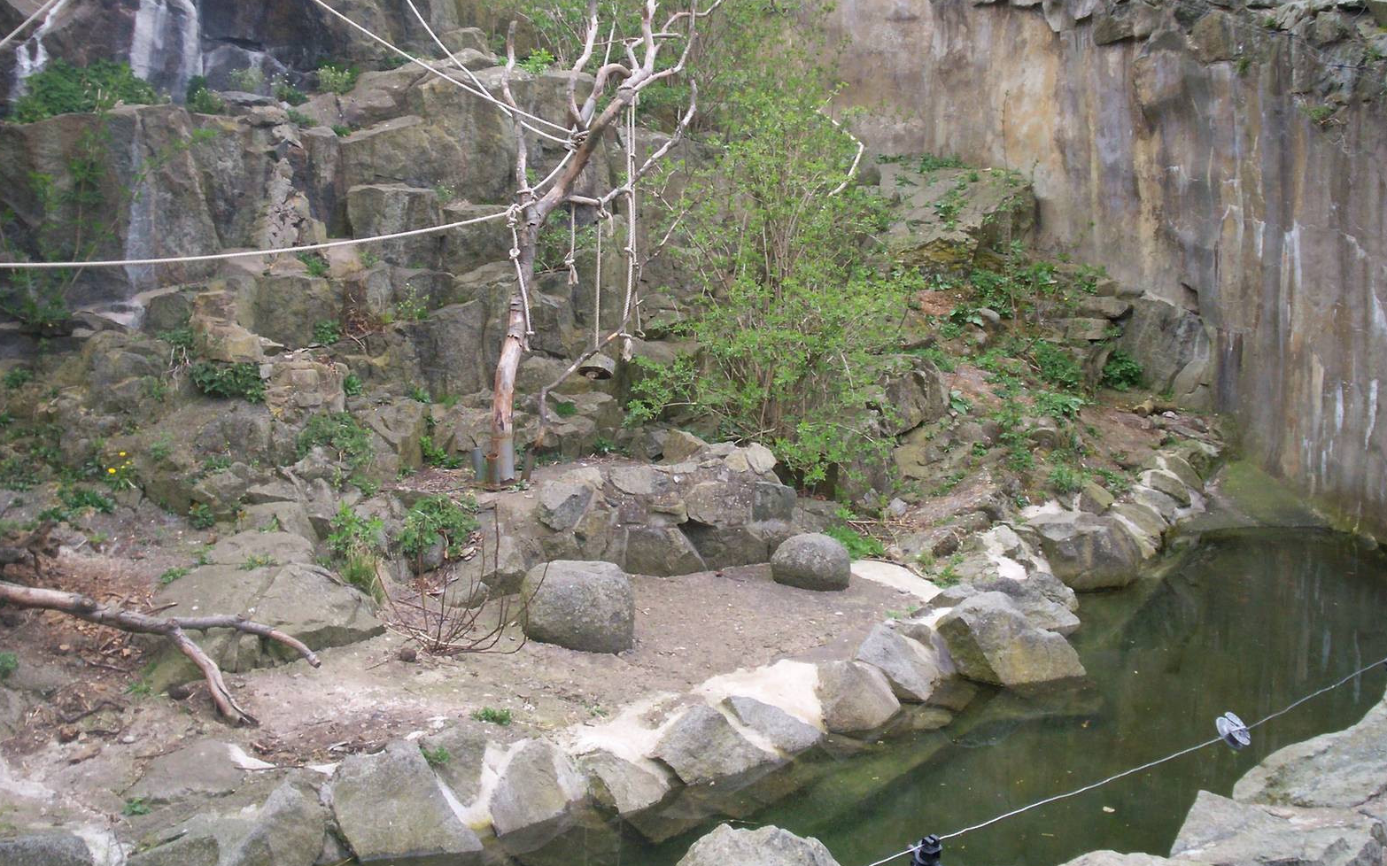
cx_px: 699
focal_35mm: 39
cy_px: 344
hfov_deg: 50.4
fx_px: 1474
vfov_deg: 32.6
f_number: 4.5
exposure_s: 1/65.4
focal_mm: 5.9
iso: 100
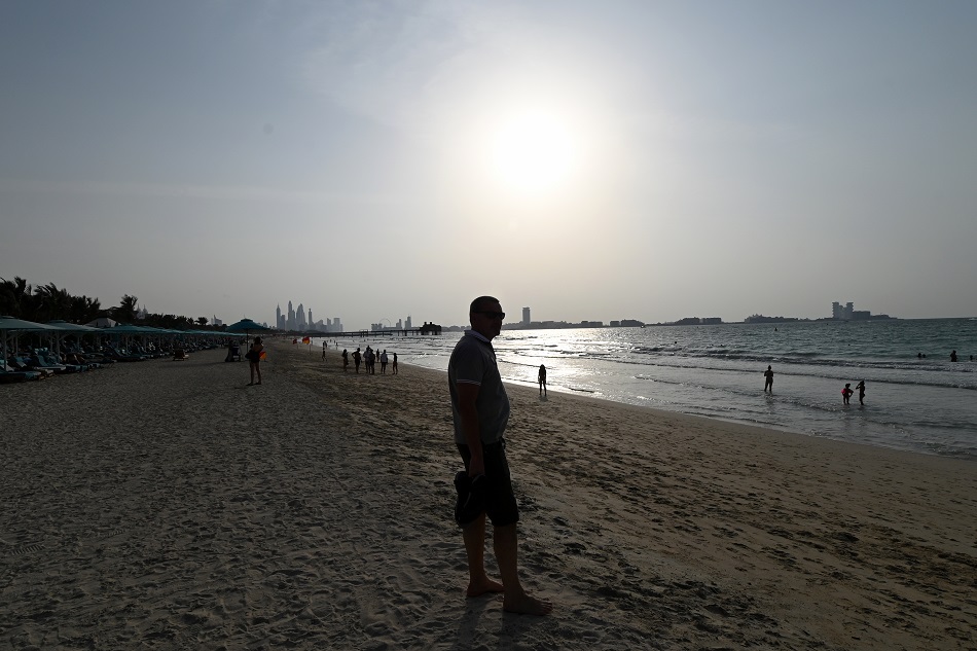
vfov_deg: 67.4
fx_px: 488
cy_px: 326
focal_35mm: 18
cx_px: 488
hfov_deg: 90.0
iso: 100
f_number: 10
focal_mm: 12
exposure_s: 1/800
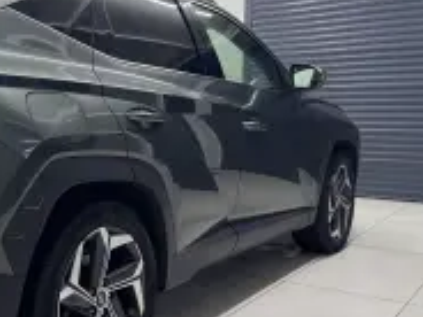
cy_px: 165
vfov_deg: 30.9
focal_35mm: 47
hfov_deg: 37.2
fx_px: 574
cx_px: 25
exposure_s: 1/50
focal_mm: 6.76
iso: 160
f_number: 1.78
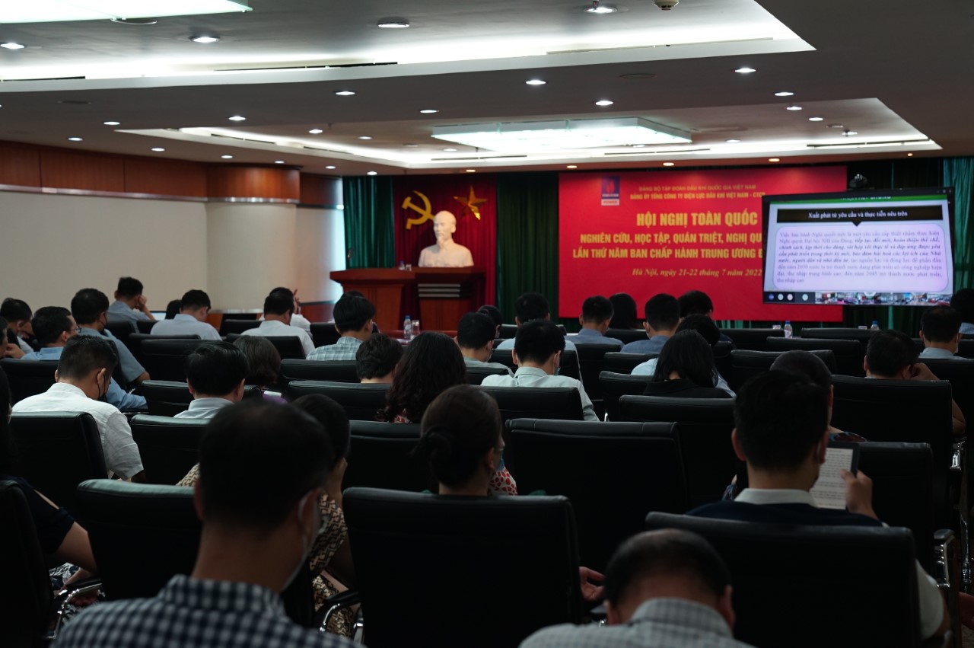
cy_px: 324
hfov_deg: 36.9
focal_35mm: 54
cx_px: 487
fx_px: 1460
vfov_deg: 25.0
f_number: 4.5
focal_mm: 54
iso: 1000
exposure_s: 1/100
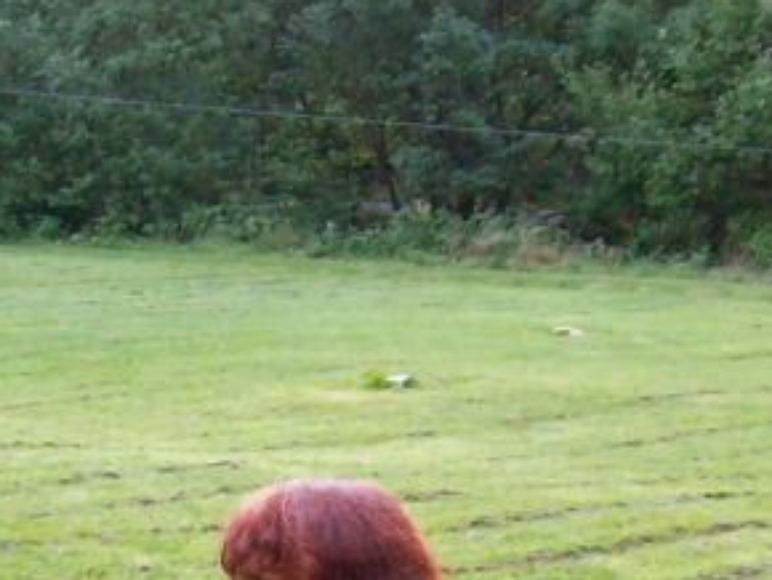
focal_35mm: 127
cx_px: 101
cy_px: 926
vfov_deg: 11.1
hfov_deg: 15.4
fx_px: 2835
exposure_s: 1/64
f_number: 2.7
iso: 114
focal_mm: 6
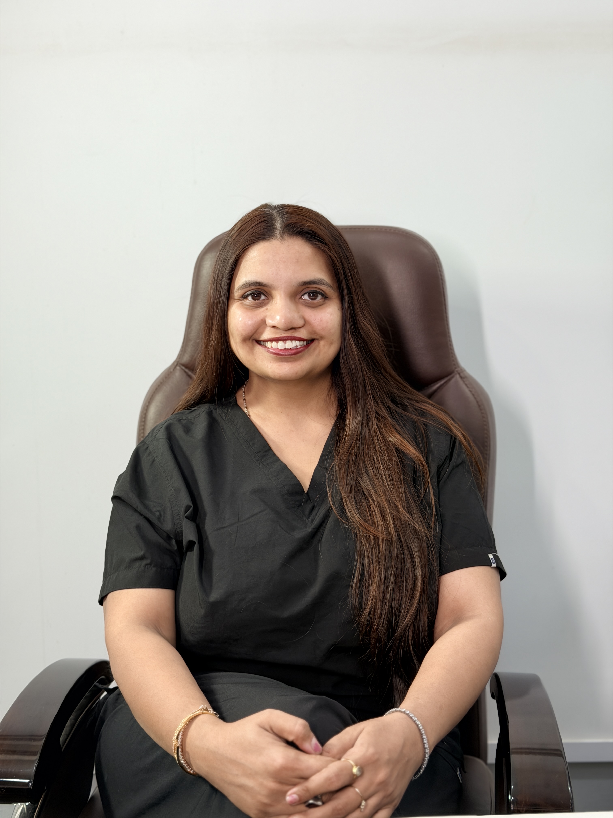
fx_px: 1133
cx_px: 306
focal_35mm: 48
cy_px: 409
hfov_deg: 30.3
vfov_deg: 39.7
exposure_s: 1/100
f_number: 1.78
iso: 64
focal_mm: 6.76
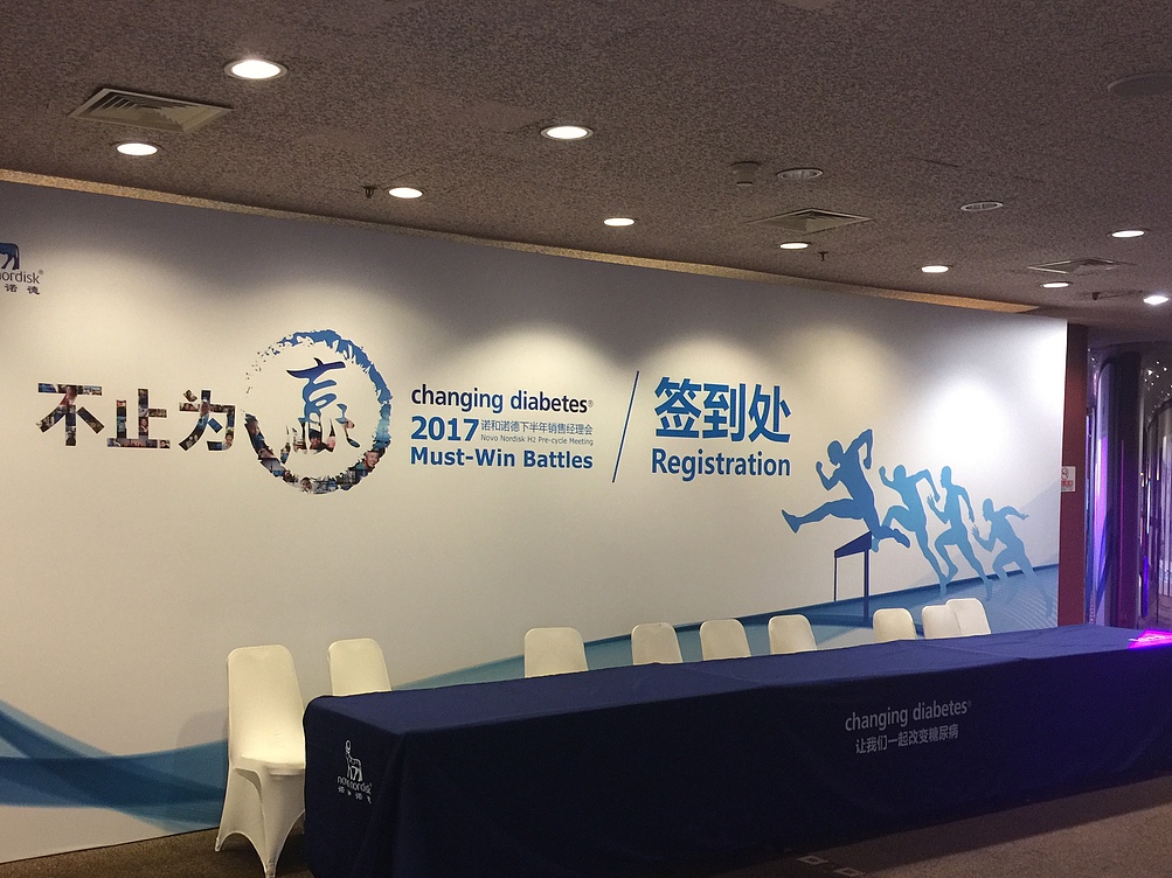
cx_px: 536
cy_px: 541
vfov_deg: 38.4
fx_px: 1253
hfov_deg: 50.1
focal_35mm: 37
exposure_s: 1/8
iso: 125
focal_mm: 4.15
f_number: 2.2
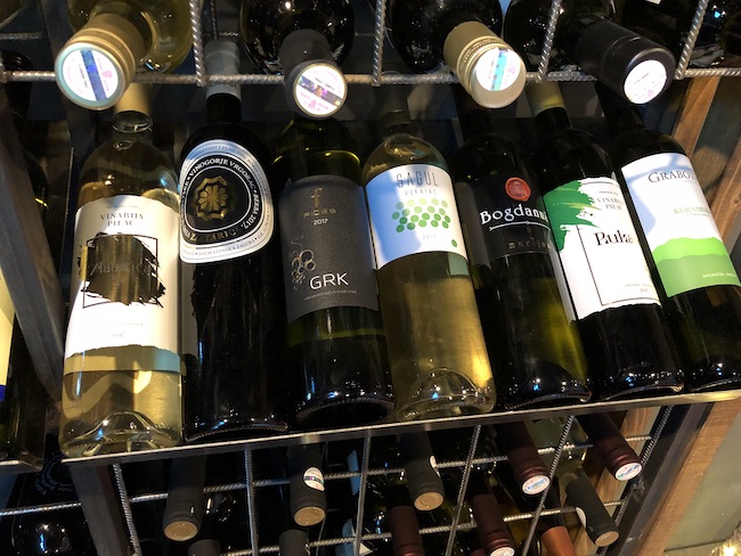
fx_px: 600
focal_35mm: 28
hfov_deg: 63.4
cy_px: 278
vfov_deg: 49.8
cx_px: 370
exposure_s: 1/5
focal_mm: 3.99
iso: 100
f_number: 1.8
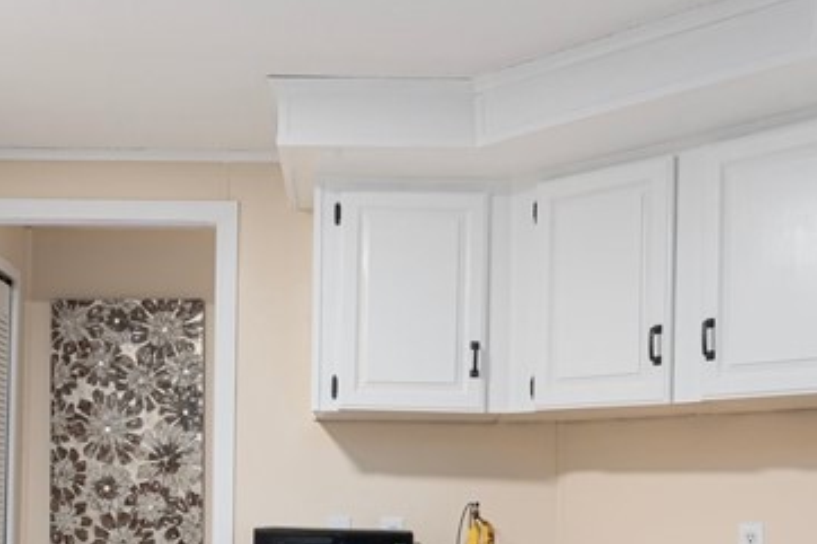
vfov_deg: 25.5
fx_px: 1157
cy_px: 507
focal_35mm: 51
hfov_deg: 38.8
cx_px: 354
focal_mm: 17
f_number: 7.1
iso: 800
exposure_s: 1/125
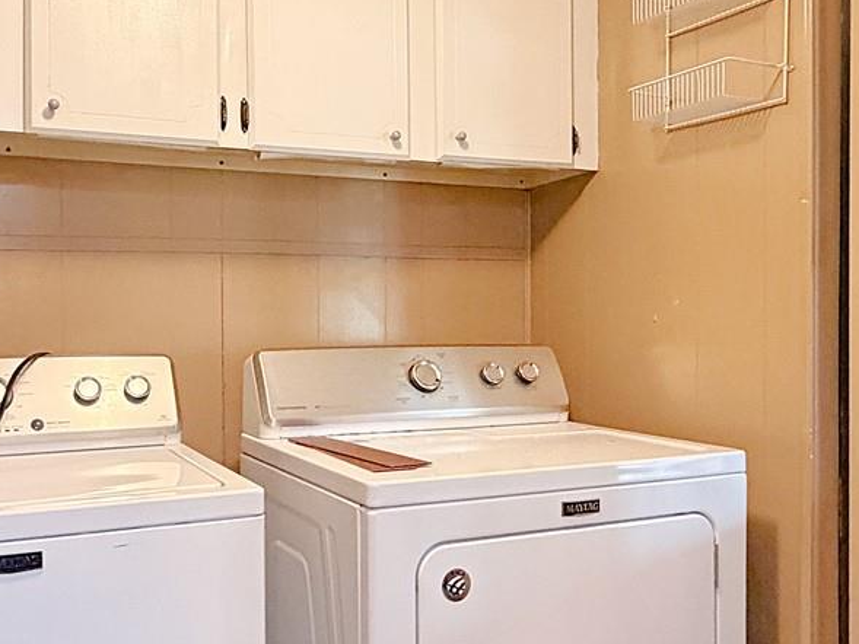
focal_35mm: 38
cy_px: 330
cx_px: 396
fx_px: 943
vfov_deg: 37.7
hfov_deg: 48.9
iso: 500
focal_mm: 2.22
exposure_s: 1/60
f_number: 2.2
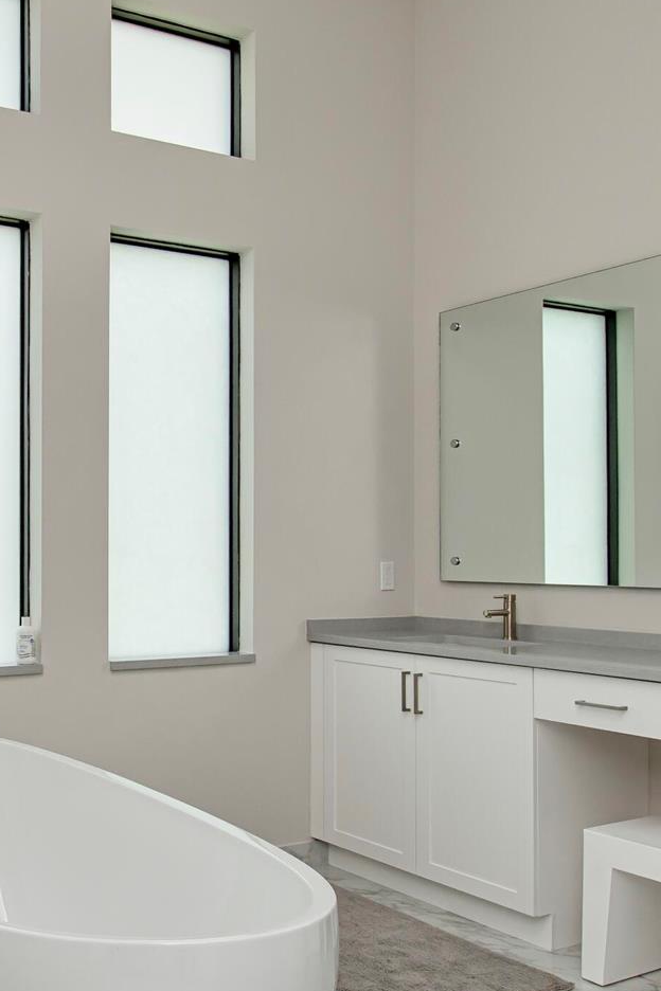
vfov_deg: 52.9
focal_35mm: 36
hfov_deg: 34.2
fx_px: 994
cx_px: 34
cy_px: 543
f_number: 10
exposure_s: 1/200
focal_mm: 11
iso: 320
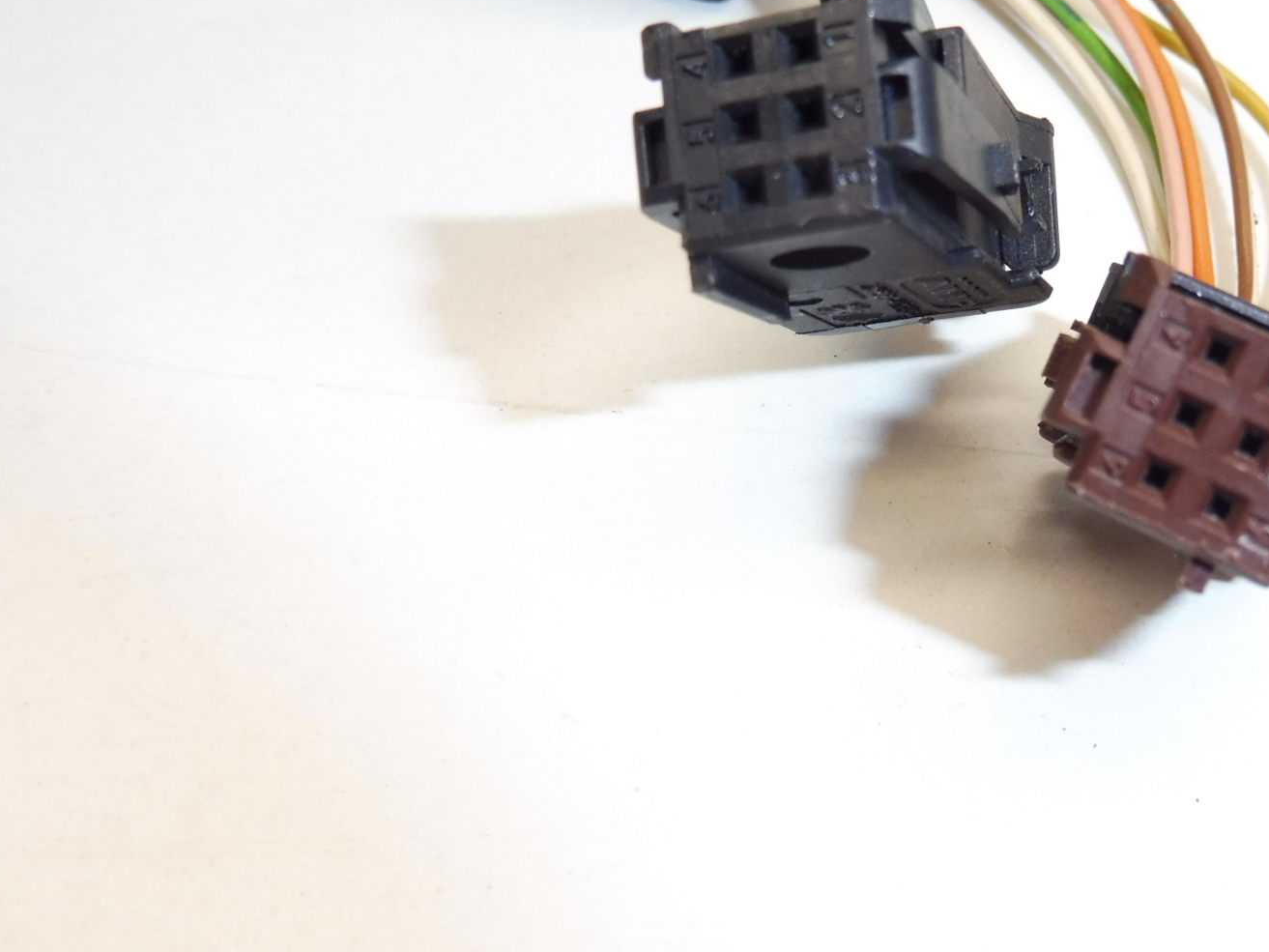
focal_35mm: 39
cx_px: 873
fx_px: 1430
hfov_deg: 46.9
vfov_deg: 36.8
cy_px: 418
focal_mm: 4.4
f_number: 4
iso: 200
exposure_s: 1/60
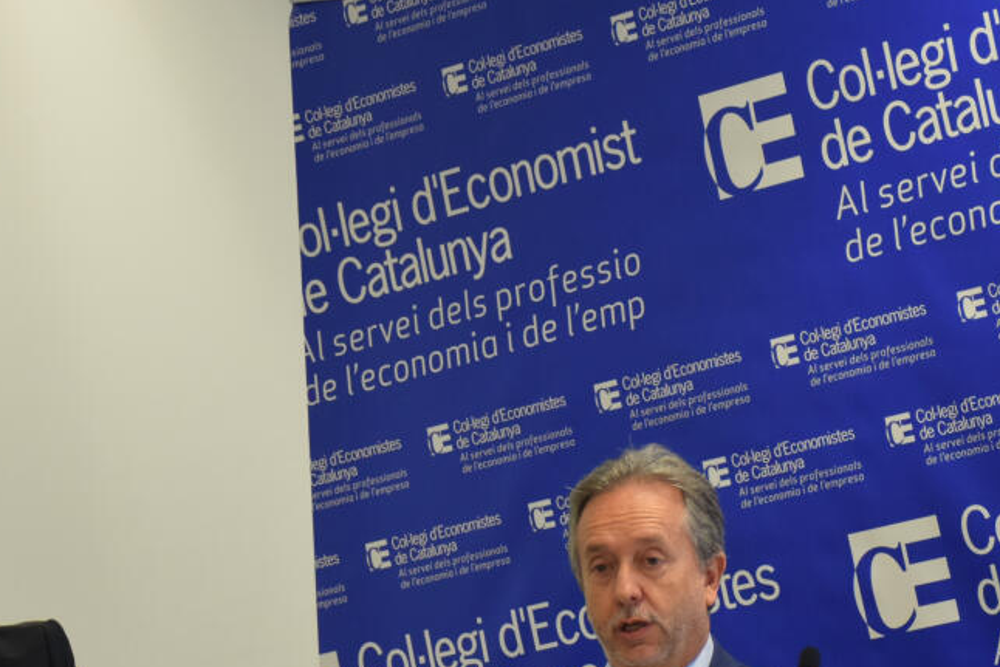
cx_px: 636
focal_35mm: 151
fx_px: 4195
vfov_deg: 9.1
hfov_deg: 13.6
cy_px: 618
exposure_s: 1/60
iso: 720
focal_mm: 50
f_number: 4.8
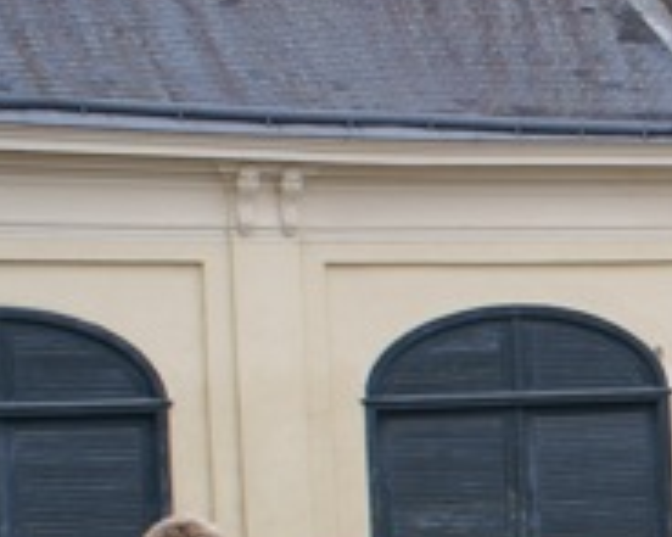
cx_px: 1125
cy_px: 541
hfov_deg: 13.8
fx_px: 2525
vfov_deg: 12.0
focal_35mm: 127
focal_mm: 26
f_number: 5
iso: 100
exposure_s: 1/50
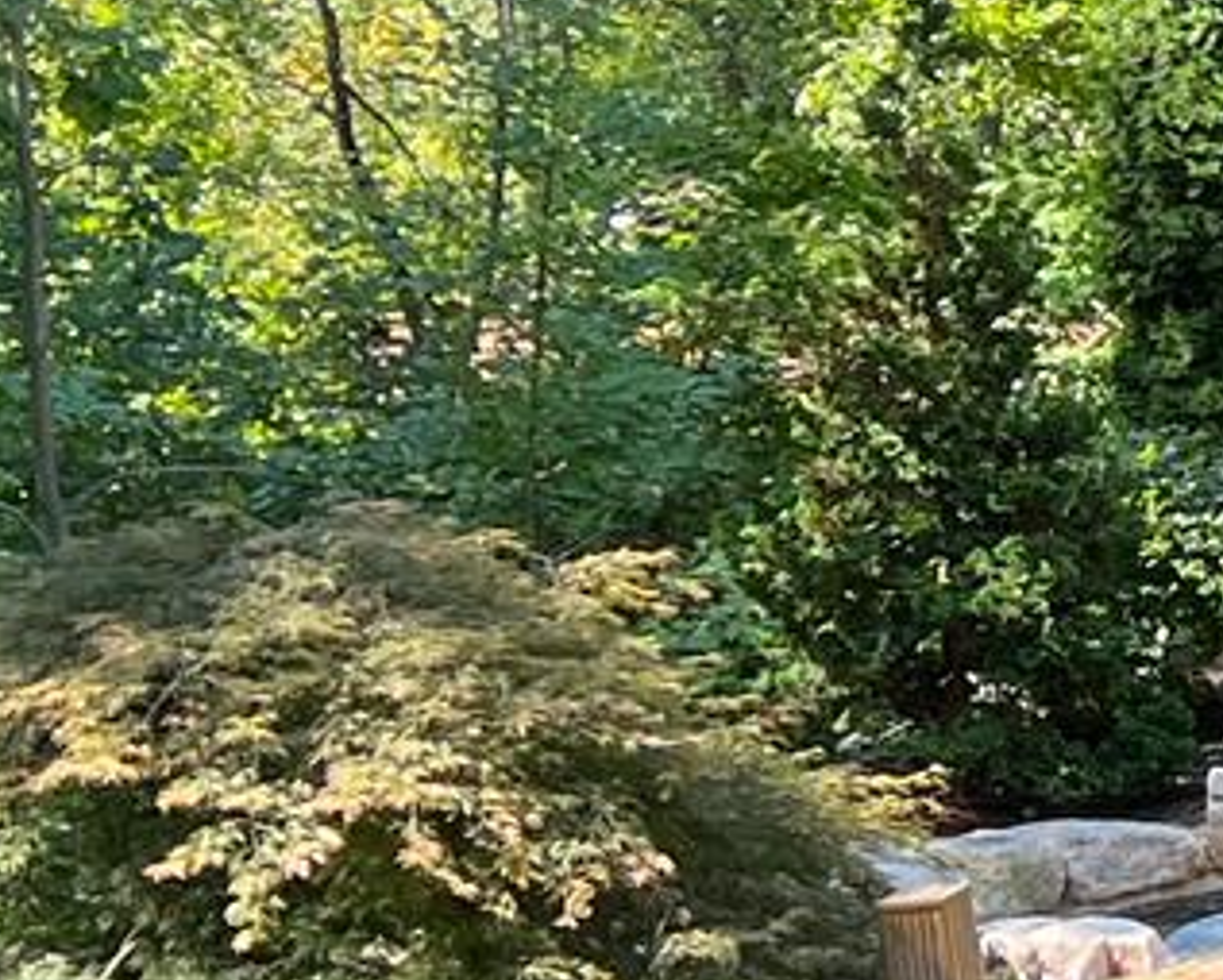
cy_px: 621
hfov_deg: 10.6
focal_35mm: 164
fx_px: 5940
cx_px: 2550
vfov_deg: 9.4
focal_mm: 5.7
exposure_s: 1/413
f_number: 1.5
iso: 50
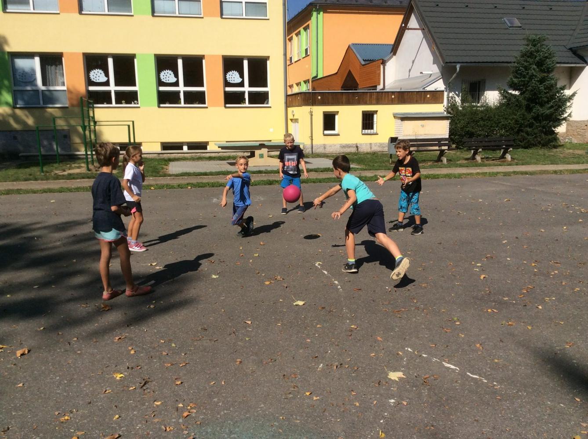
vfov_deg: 44.0
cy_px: 220
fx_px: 543
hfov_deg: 56.9
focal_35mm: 32
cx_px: 294
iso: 32
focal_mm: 3.3
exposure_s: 1/2604
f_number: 2.4
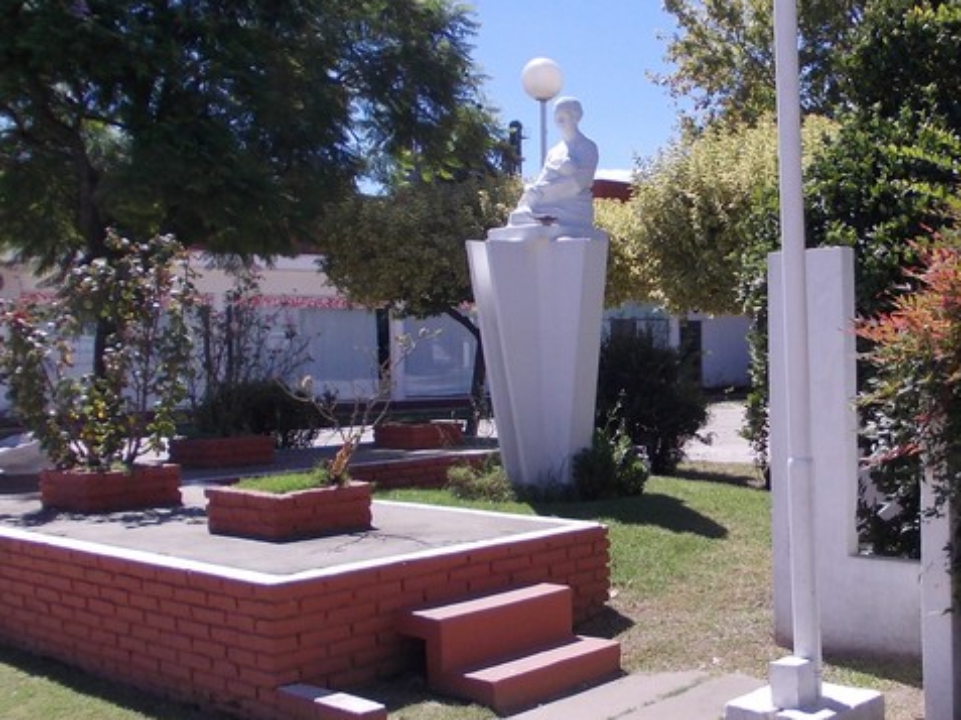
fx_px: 1248
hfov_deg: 41.3
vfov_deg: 32.1
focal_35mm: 45
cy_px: 379
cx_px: 675
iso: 80
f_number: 5.4
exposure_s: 1/320
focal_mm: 4
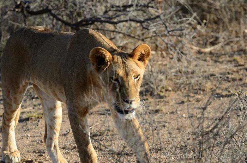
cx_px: 124
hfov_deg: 6.9
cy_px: 82
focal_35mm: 300
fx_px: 2053
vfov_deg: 4.6
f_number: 5.3
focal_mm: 200
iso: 200
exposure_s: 1/500
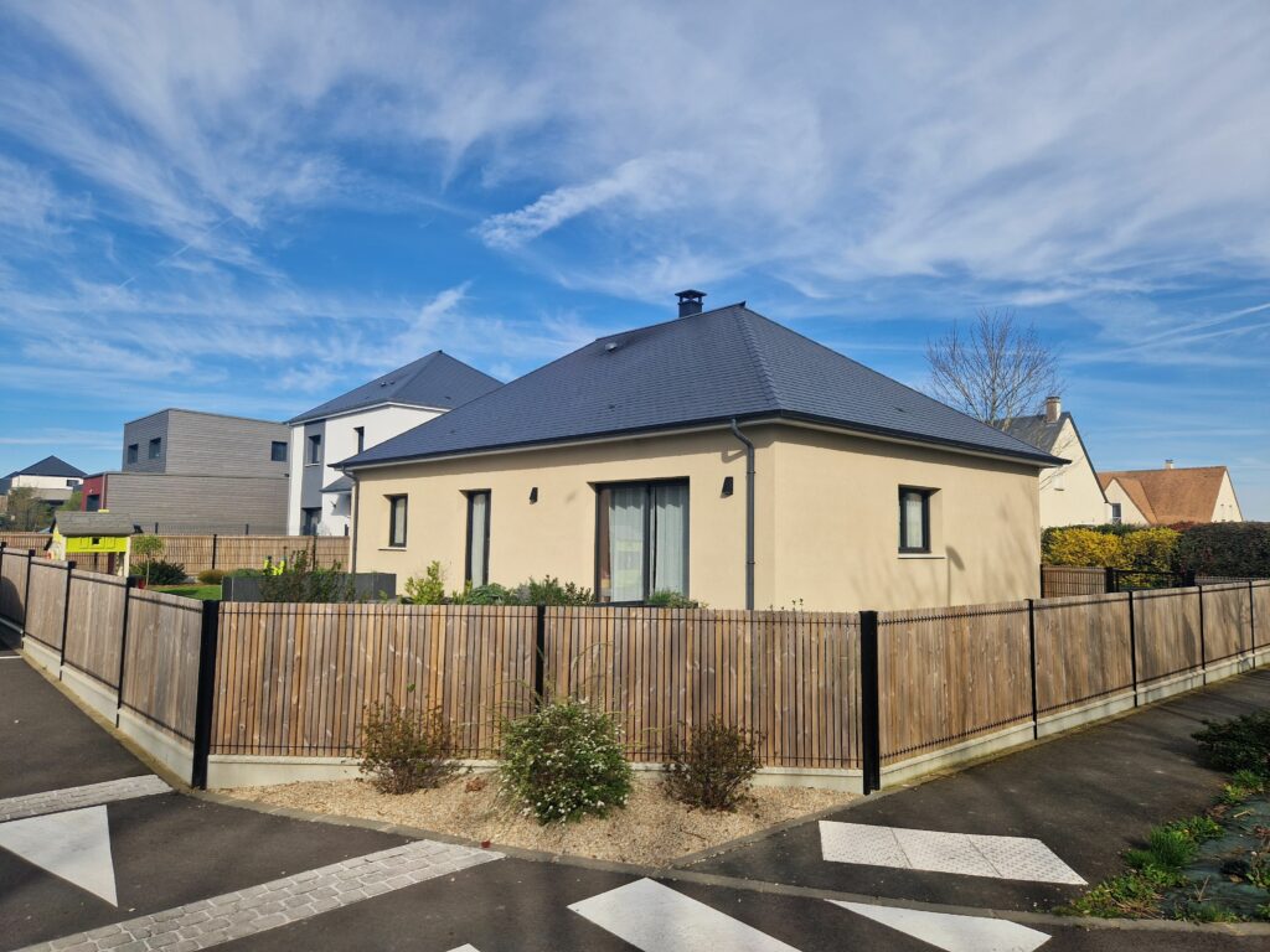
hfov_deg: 73.9
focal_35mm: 23
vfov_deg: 58.9
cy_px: 476
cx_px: 635
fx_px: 844
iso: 50
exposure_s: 1/2128
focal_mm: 5.4
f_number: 1.8
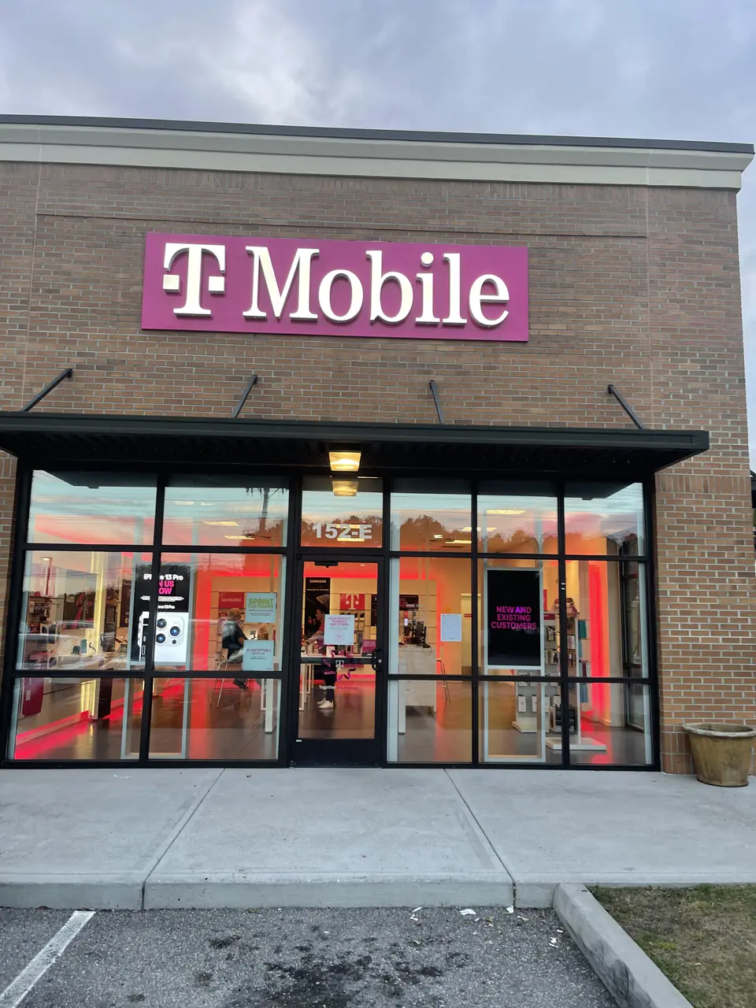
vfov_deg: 67.3
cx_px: 378
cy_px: 504
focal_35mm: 26
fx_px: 757
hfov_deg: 53.1
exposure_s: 1/120
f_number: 1.6
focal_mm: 5.1
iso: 40
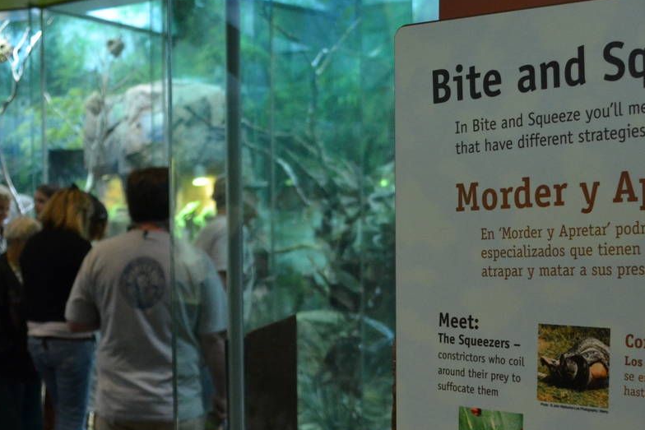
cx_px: 376
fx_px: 986
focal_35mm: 55
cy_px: 334
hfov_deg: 36.1
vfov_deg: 24.3
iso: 1400
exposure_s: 1/30
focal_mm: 18
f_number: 3.5
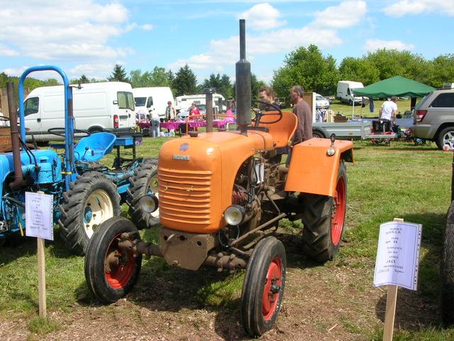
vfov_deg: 40.7
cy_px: 170
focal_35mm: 35
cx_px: 227
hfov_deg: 52.6
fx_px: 459
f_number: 5.6
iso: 50
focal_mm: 5.8
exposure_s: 1/202
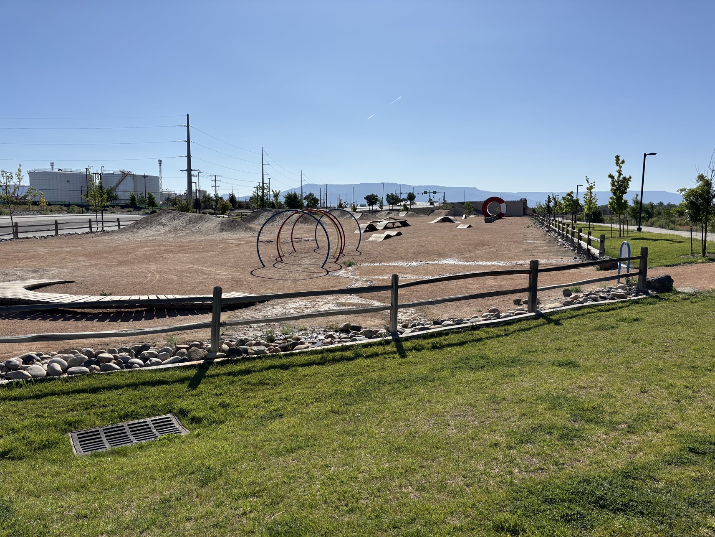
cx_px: 358
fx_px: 537
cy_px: 268
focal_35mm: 26
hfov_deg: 67.3
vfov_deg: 53.1
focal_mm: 5.96
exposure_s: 1/6329
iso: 50
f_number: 1.6
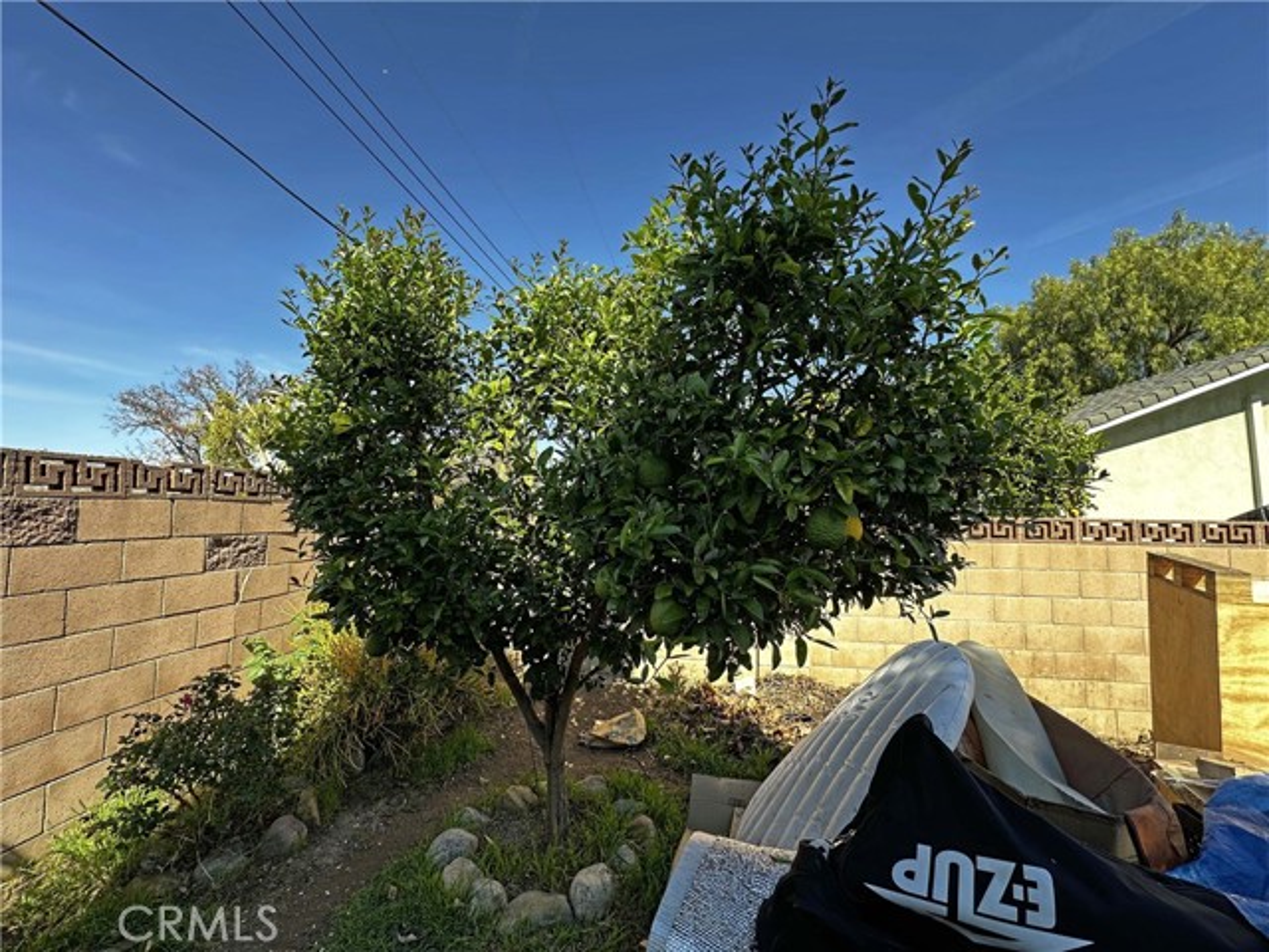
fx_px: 513
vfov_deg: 85.7
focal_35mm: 14
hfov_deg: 102.1
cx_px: 634
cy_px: 476
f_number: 2.2
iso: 40
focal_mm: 2.22
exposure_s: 1/247
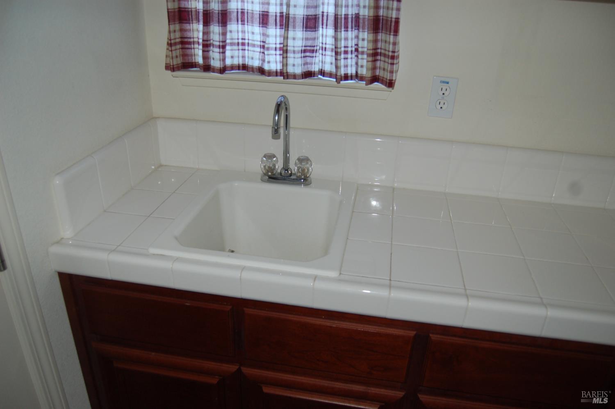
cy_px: 204
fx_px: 461
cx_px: 308
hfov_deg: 67.4
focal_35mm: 27
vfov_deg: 47.8
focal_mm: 18
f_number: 3.5
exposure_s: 1/60
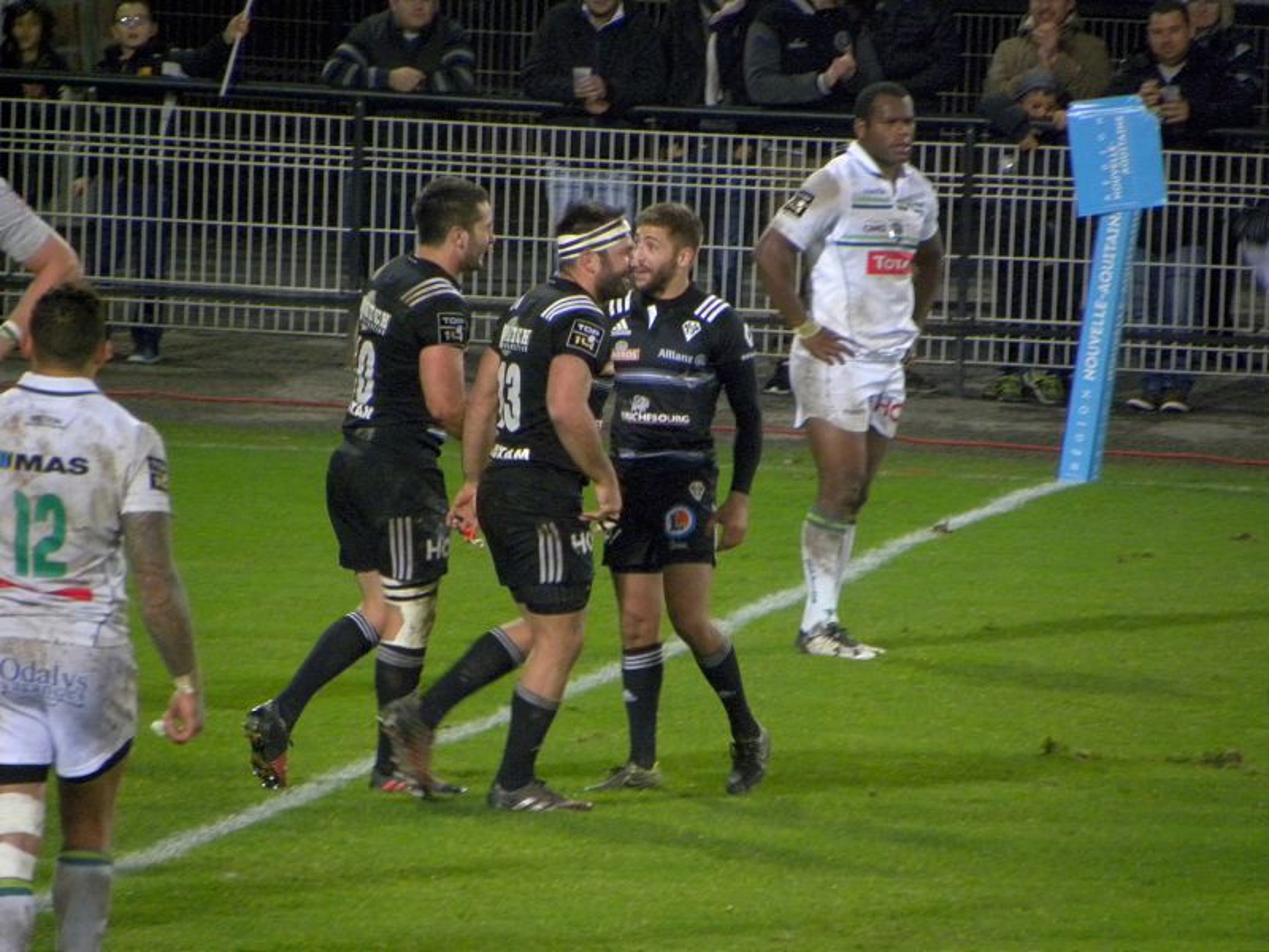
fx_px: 22875
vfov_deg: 2.4
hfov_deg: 3.2
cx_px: 634
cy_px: 476
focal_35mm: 624
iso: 400
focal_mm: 110.4
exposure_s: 1/103
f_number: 5
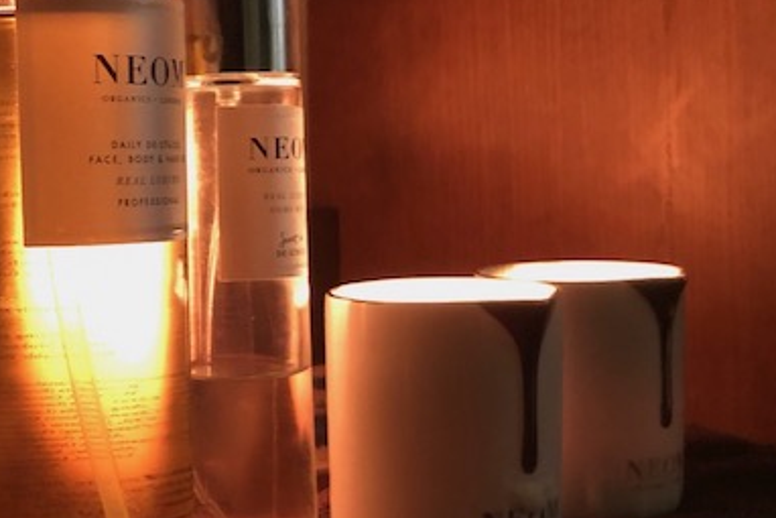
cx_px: 173
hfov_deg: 32.1
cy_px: 305
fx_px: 1315
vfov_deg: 22.3
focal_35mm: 61
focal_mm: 4
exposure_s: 1/4
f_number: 1.8
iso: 100
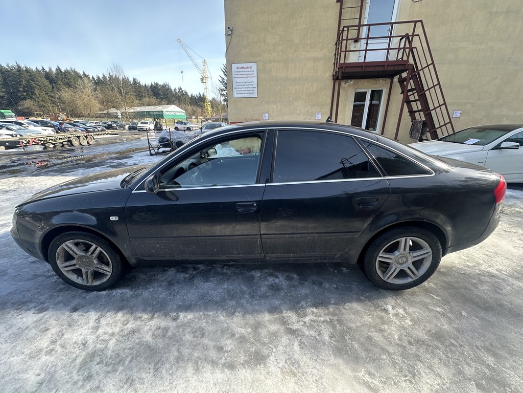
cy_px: 196
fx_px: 212
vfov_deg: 85.7
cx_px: 262
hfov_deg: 102.1
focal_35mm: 14
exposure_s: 1/209
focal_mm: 2.22
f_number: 2.2
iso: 40
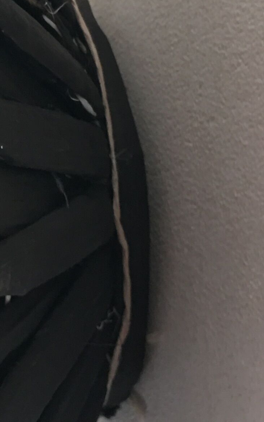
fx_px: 1220
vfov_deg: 19.4
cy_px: 84
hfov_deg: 12.2
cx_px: -3
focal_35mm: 106
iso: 40
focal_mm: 4.15
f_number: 2.2
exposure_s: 1/17
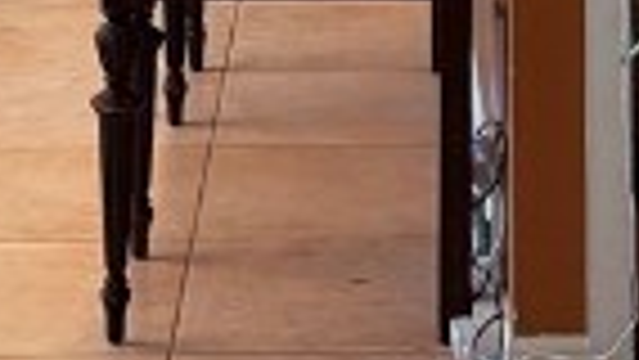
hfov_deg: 11.4
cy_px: -562
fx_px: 3204
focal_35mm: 189
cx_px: 432
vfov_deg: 6.1
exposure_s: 1/60
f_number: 1.78
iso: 200
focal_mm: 6.76
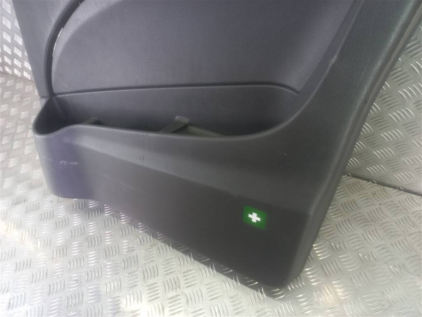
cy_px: 158
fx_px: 305
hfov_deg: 69.4
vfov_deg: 54.9
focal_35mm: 25
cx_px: 211
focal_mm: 4.6
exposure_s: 1/50
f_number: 1.8
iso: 80
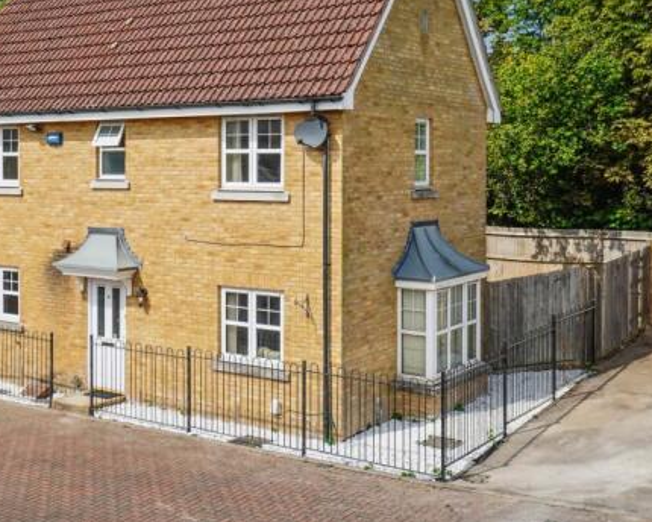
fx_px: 965
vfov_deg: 30.1
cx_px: 233
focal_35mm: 50
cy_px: 195
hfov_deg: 37.0
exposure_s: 1/1250
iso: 320
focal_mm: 35
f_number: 5
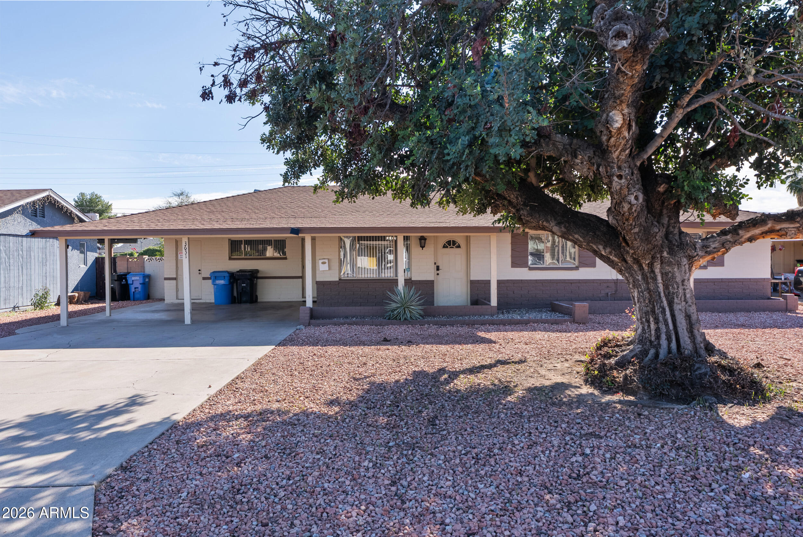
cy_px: 268
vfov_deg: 53.2
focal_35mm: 24
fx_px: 536
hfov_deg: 73.7
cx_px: 402
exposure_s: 1/20
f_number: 8
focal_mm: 24
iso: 100
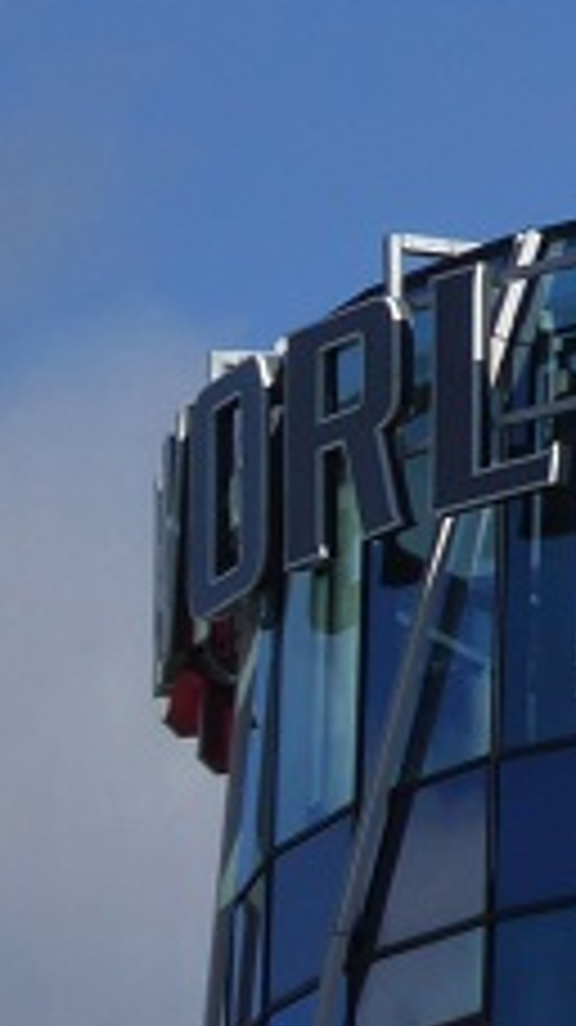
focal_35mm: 646
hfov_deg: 1.9
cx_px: 1922
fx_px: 17566
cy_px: 574
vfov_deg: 3.3
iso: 80
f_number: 5.3
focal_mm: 24.2
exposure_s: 1/640
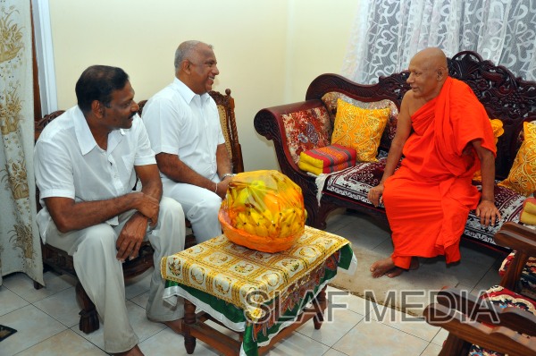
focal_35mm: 36
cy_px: 178
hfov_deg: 53.2
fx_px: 535
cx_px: 268
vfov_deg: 36.8
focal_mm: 24
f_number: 5.6
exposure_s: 1/160
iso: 500
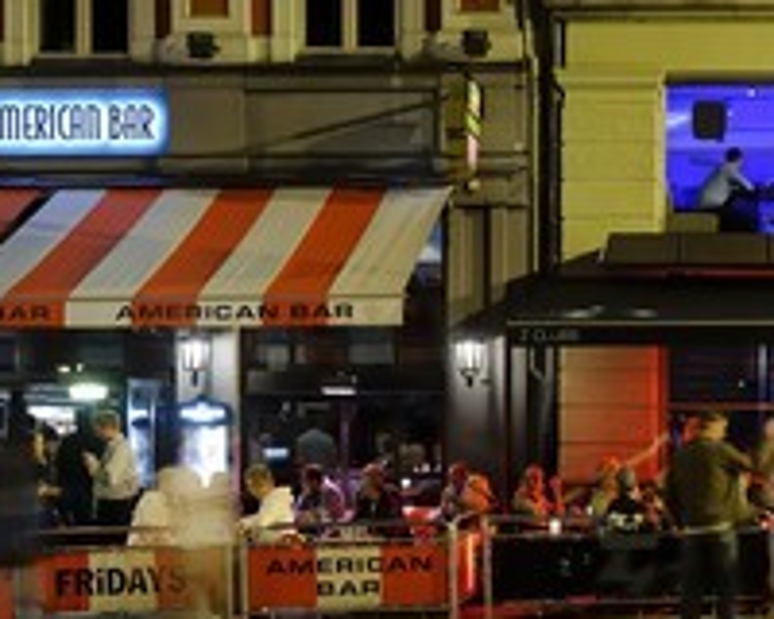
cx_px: 697
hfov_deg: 27.3
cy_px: 410
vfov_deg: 22.7
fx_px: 1535
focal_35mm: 67
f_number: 4.5
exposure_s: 1/3.33
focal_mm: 34
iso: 800
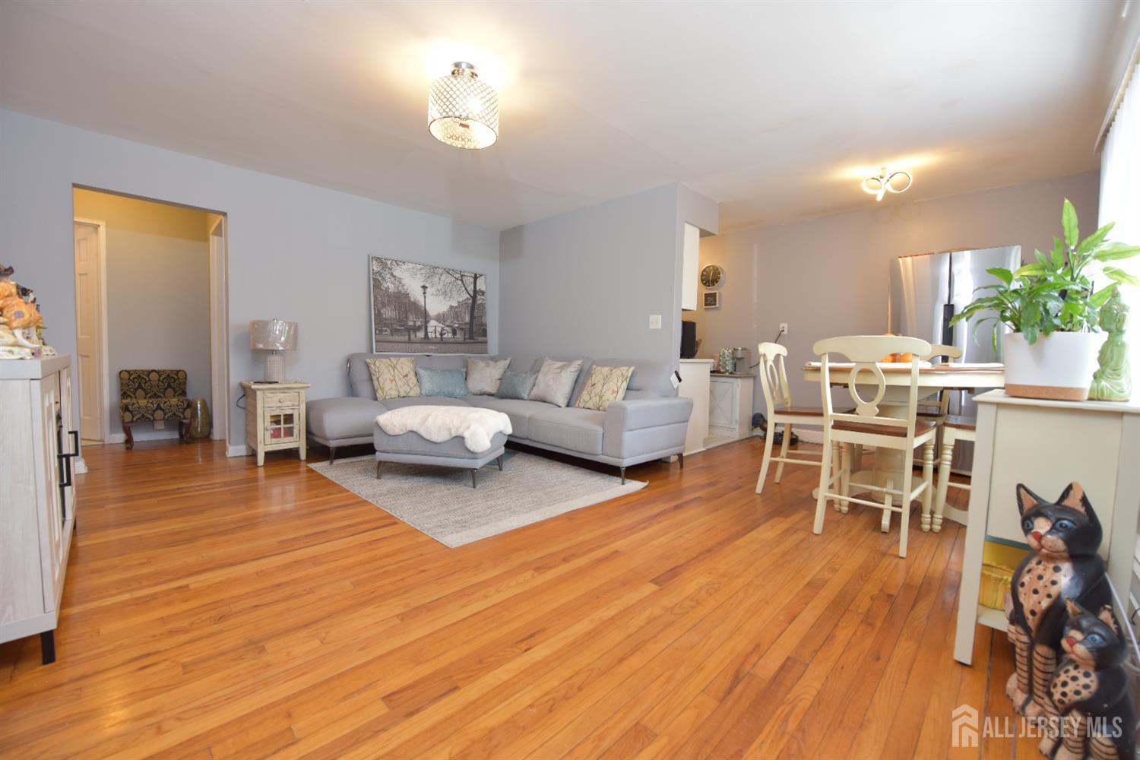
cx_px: 570
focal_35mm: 14
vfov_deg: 81.2
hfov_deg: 104.3
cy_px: 380
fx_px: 443
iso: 640
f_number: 4
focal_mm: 14
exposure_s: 1/60
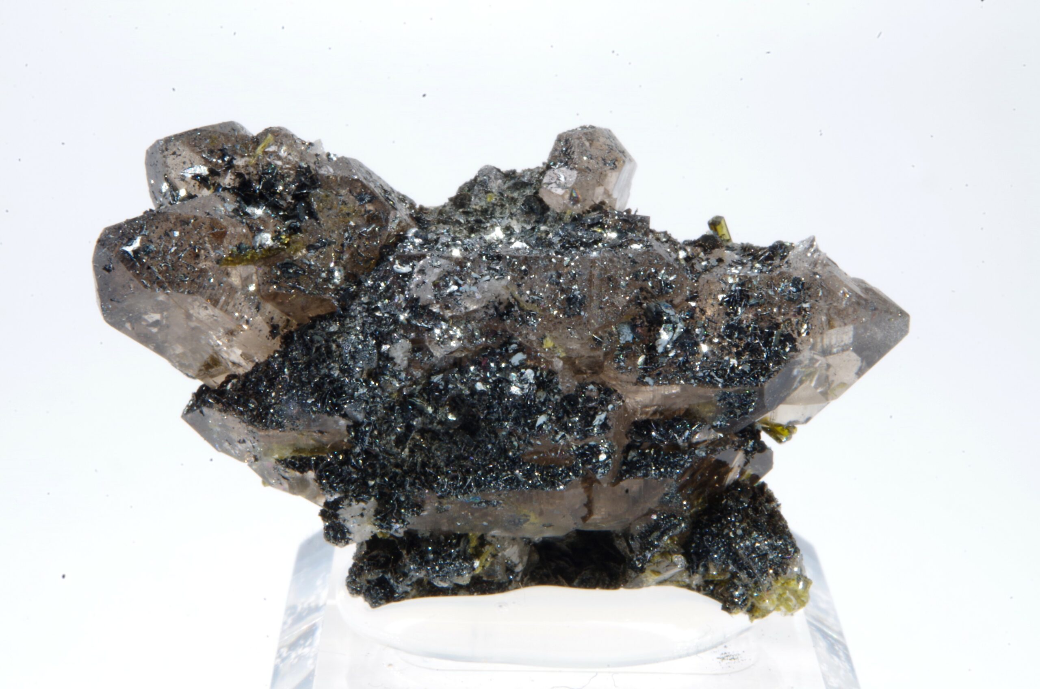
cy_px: 344
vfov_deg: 16.6
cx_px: 520
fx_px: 2364
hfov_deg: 24.8
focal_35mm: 82
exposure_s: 1/1.25
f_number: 5.6
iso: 100
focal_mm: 55
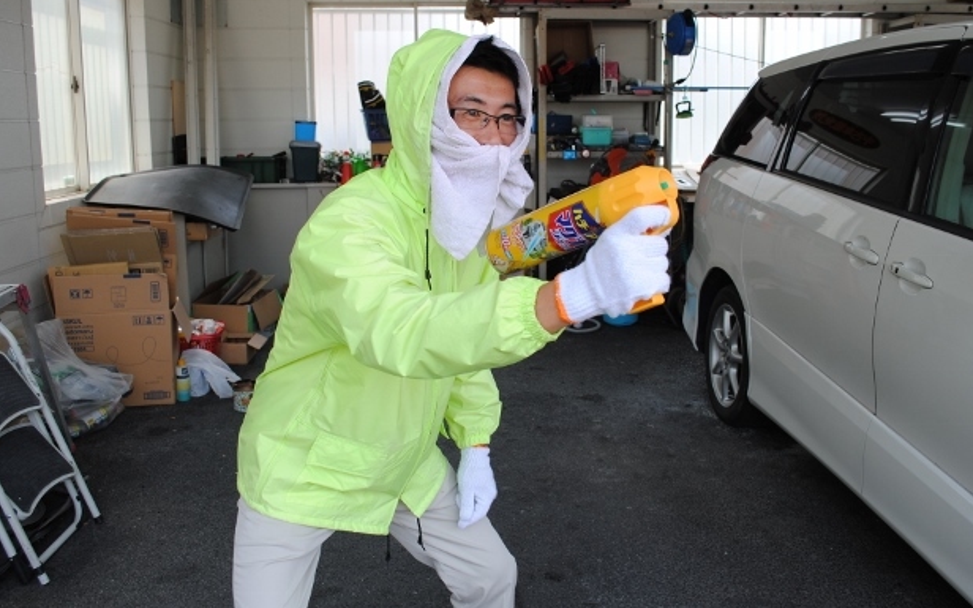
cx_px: 504
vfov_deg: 36.3
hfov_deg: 55.3
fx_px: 928
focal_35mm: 35
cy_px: 283
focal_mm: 22
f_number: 5
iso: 100
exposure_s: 1/100
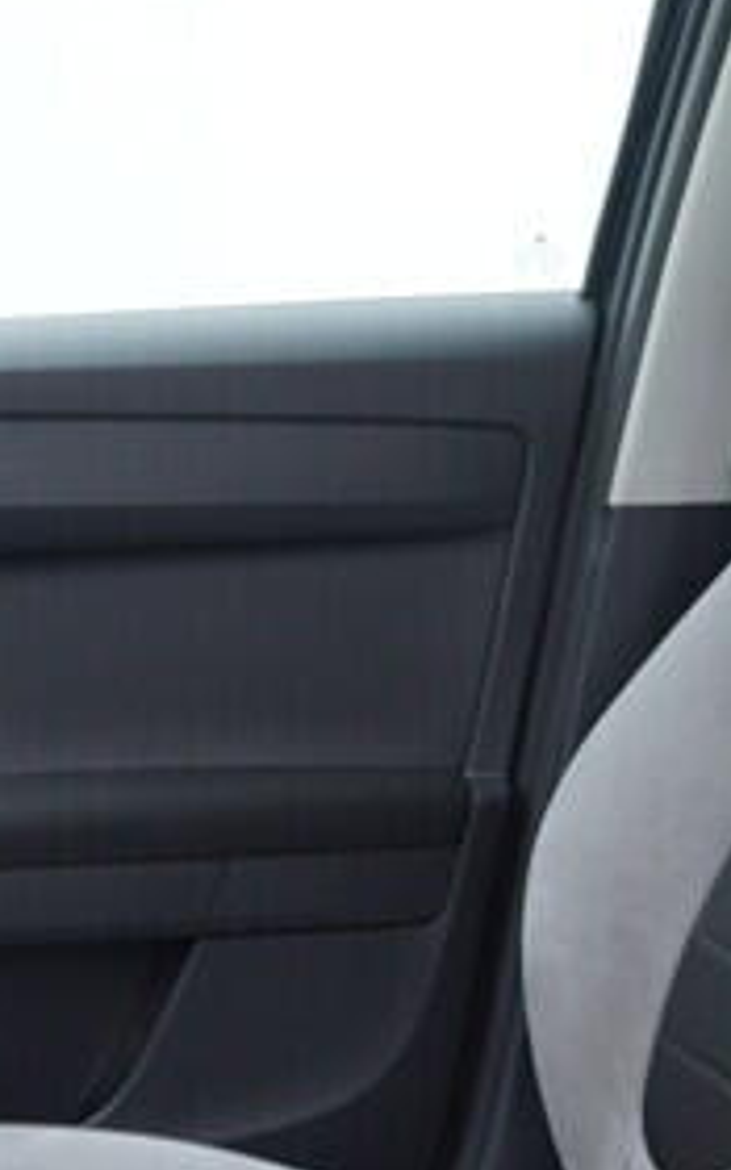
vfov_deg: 15.5
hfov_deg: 9.7
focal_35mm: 134
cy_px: 1001
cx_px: 714
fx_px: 4271
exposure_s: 1/40
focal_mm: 24
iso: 125
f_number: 2.8
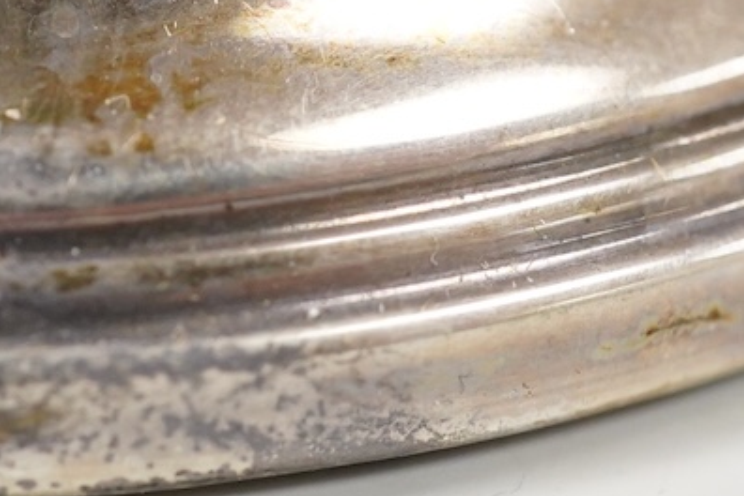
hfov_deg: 15.8
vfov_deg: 10.6
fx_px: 2645
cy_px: 41
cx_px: 61
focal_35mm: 128
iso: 2500
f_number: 3.5
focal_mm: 30
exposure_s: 1/320
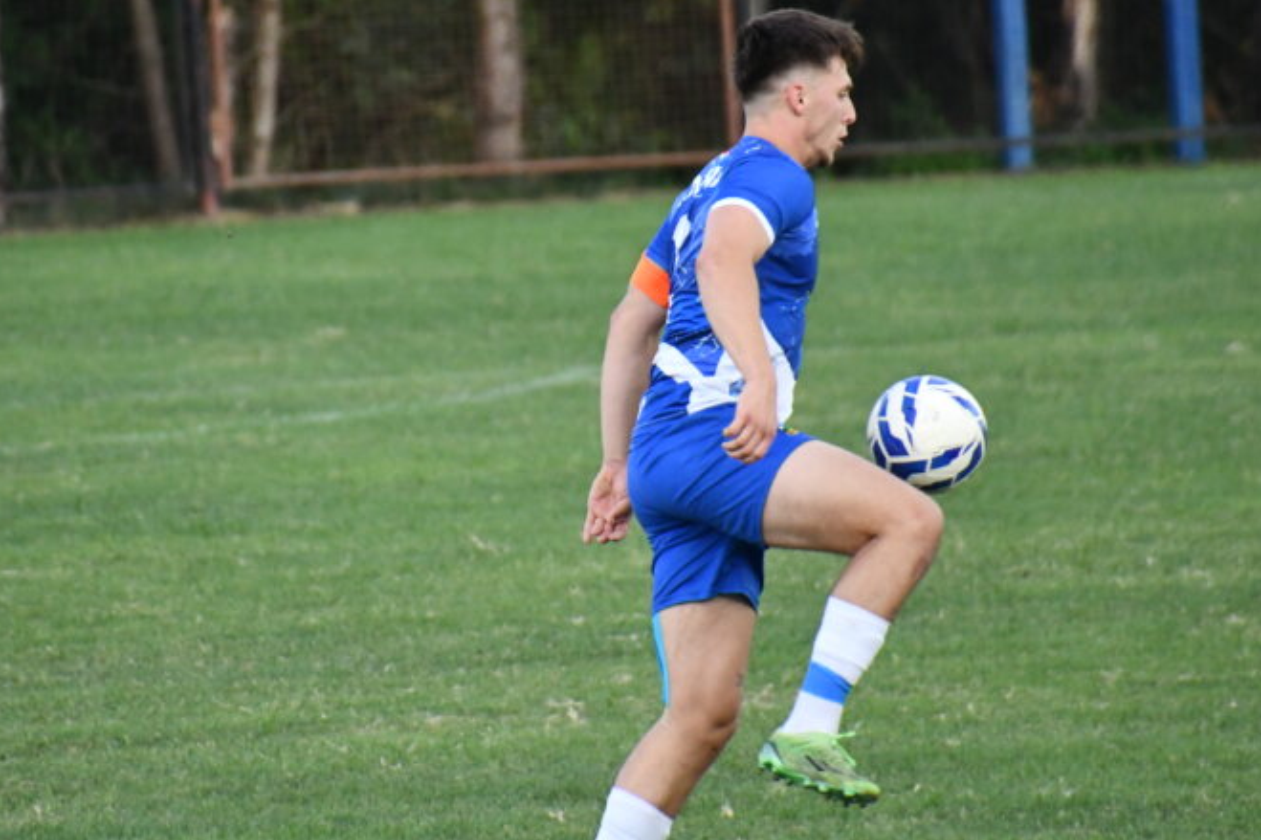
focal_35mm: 933
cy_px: 315
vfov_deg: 1.5
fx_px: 32671
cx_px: 534
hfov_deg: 2.2
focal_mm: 400
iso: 3200
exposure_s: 1/2000
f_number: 6.3
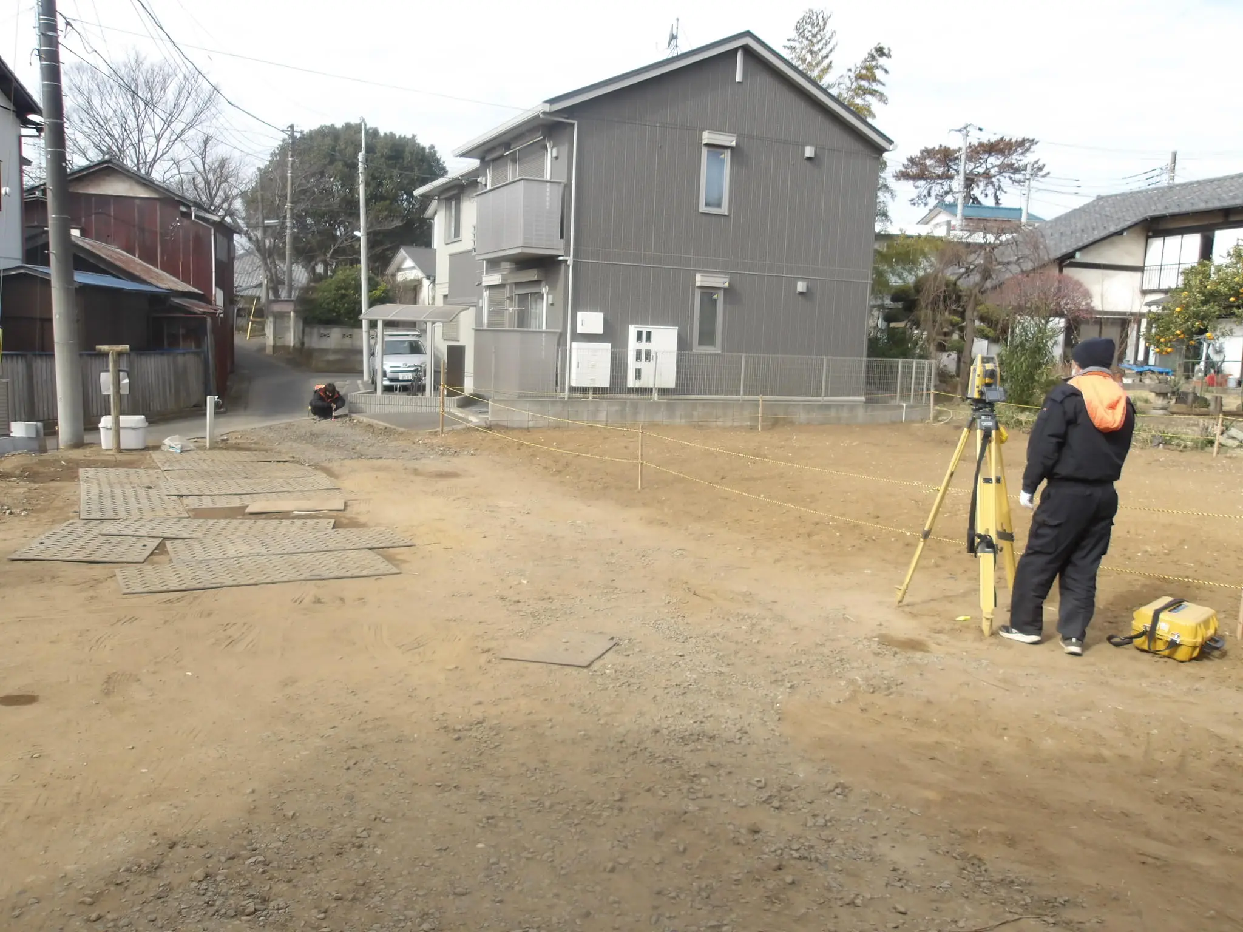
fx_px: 970
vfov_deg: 51.4
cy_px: 466
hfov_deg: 65.3
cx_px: 622
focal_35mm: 27
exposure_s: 1/664
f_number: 3
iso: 100
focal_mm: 4.9
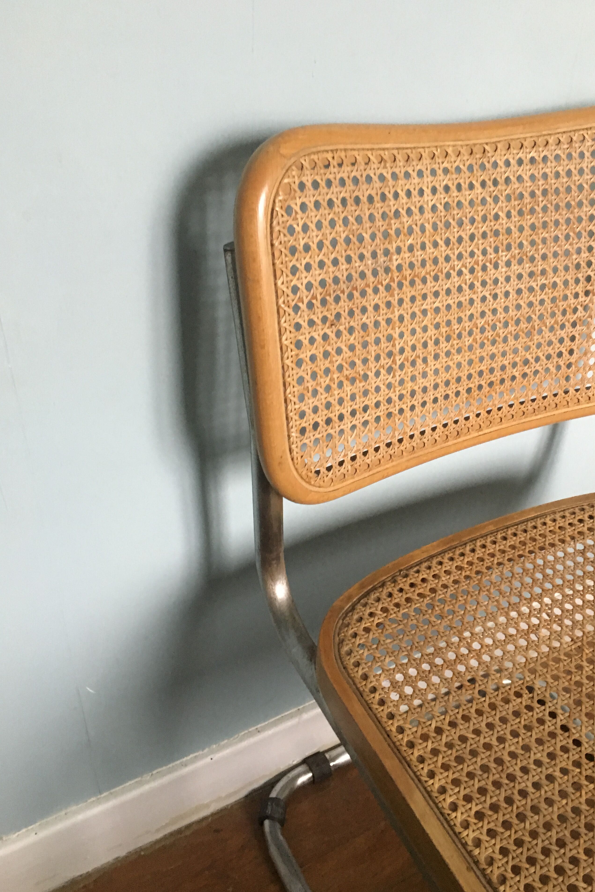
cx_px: 339
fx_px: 793
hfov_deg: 41.0
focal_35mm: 32
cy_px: 462
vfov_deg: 58.7
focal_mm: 4.15
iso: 400
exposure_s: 1/17
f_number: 2.2
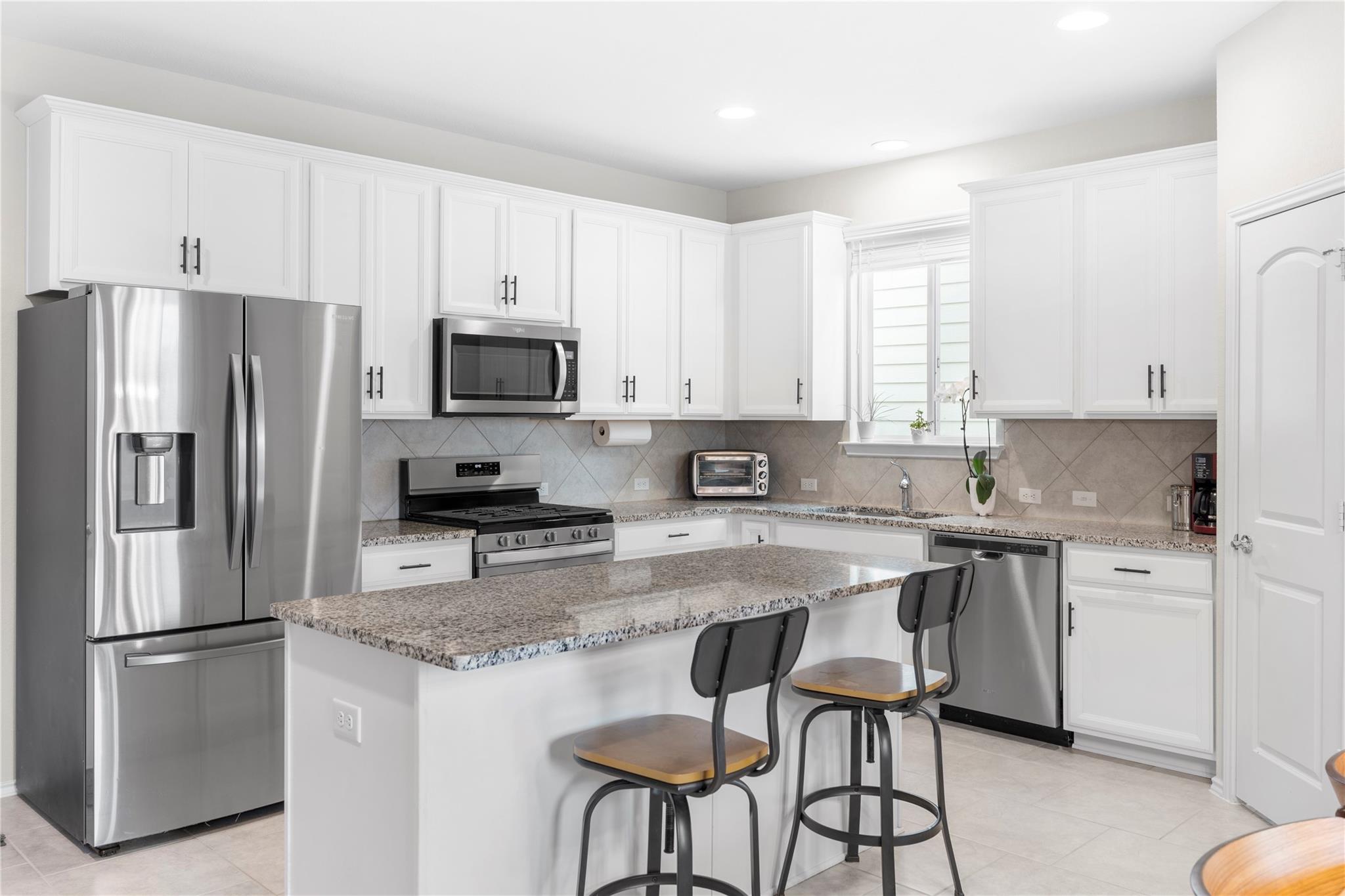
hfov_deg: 63.3
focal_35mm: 29
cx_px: 672
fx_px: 1091
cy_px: 448
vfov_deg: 44.7
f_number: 7.1
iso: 160
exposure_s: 1/1.67
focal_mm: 29.2
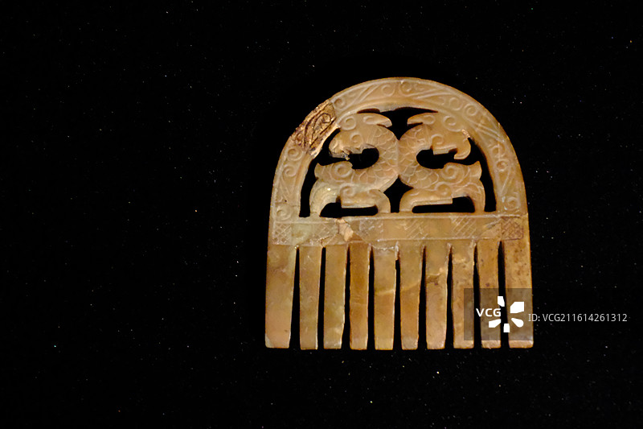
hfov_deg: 19.6
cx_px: 322
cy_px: 214
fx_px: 1857
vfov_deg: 13.2
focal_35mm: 104
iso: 12800
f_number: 14
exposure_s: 1/26
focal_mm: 69.2
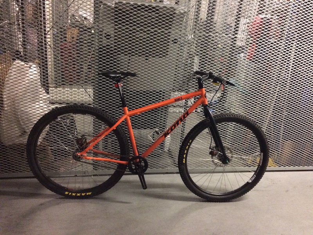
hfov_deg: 61.7
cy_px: 118
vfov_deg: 48.2
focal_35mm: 29
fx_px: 262
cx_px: 156
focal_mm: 4.15
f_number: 2.2
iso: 500
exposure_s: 1/15
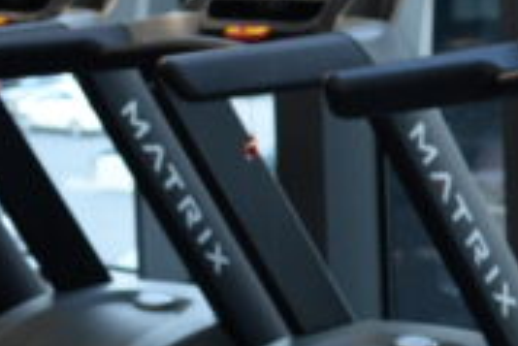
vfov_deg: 8.7
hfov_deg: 12.4
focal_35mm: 157
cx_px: 771
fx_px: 2261
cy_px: 87
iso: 1250
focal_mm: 35
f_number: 3.2
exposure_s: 1/200
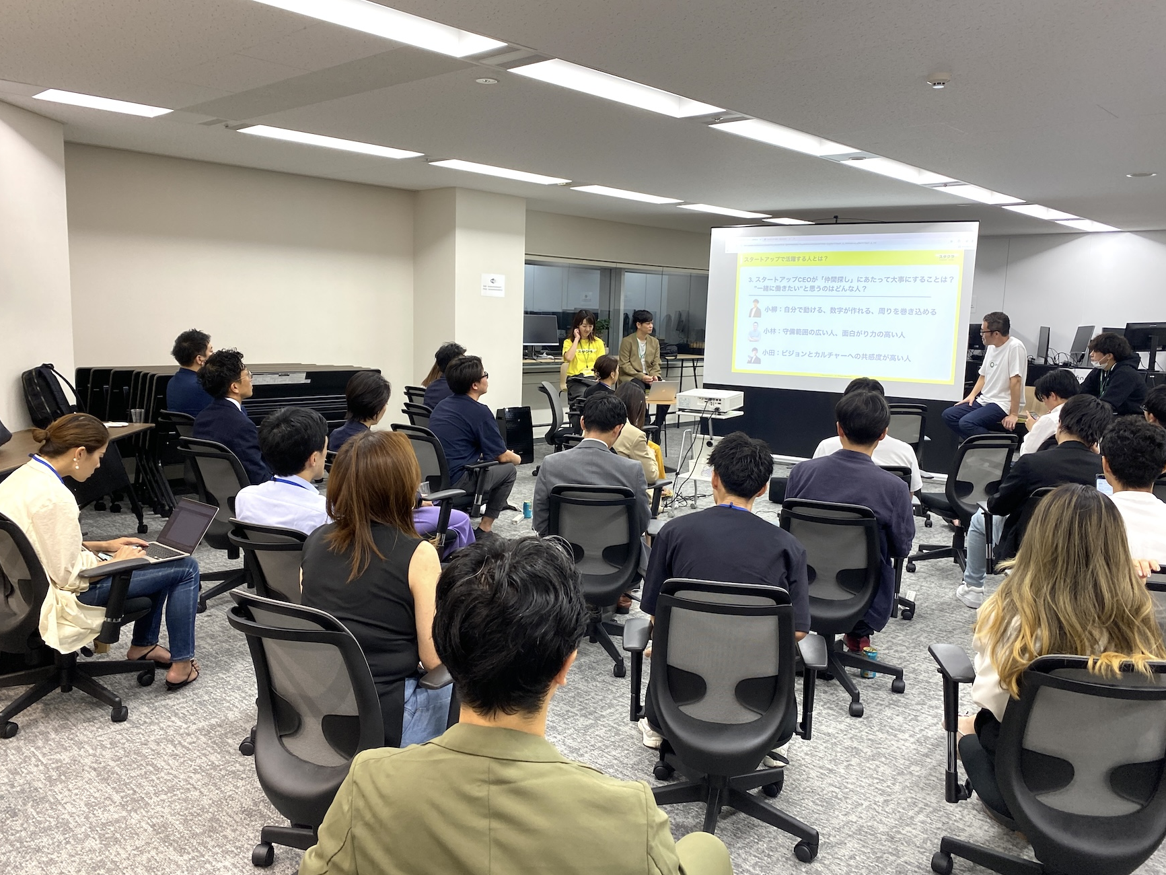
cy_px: 454
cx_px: 577
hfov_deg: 65.3
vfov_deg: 51.3
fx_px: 910
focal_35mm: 27
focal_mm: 4.25
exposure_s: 1/111
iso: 125
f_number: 1.8
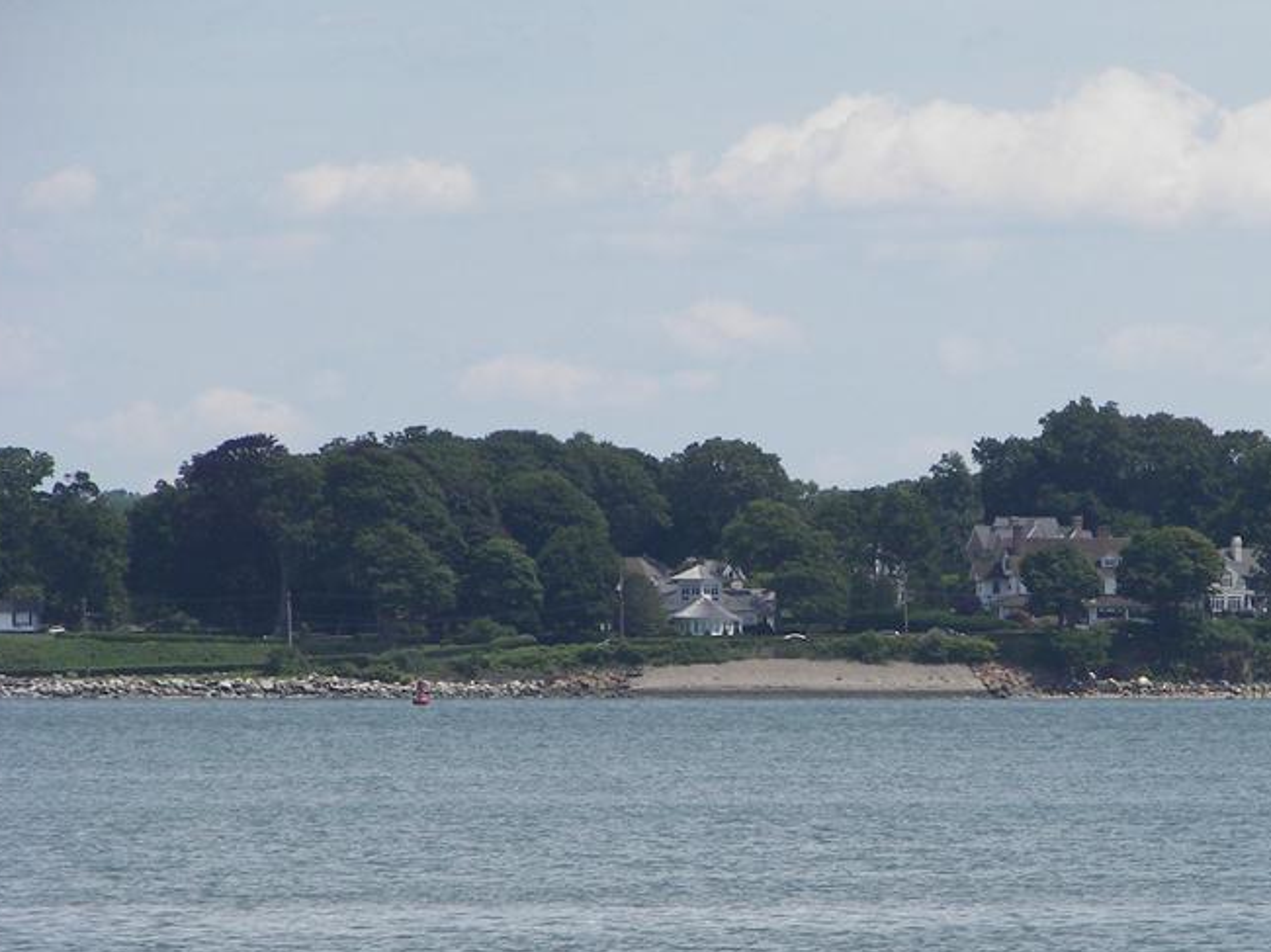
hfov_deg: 4.3
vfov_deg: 3.3
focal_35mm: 457
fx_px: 16774
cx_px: 972
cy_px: 620
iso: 64
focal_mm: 48.2
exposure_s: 1/500
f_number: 5
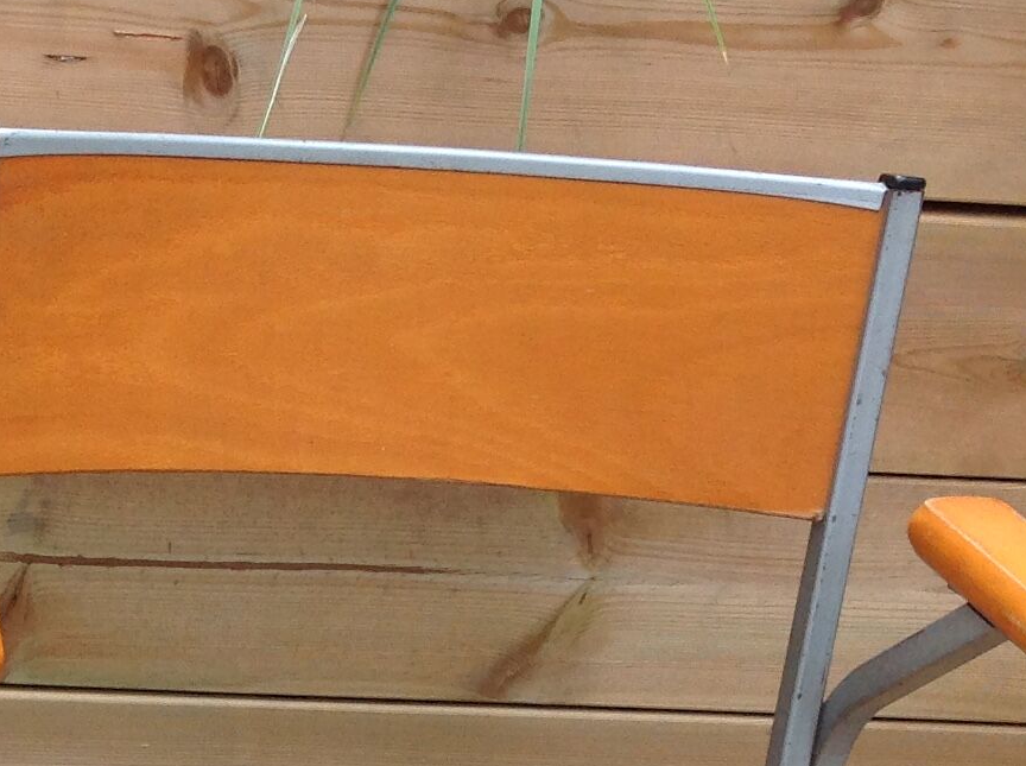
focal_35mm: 105
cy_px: 1030
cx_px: -214
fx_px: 3107
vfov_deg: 13.5
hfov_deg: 17.8
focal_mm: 4.28
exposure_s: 1/272
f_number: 2.4
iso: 50
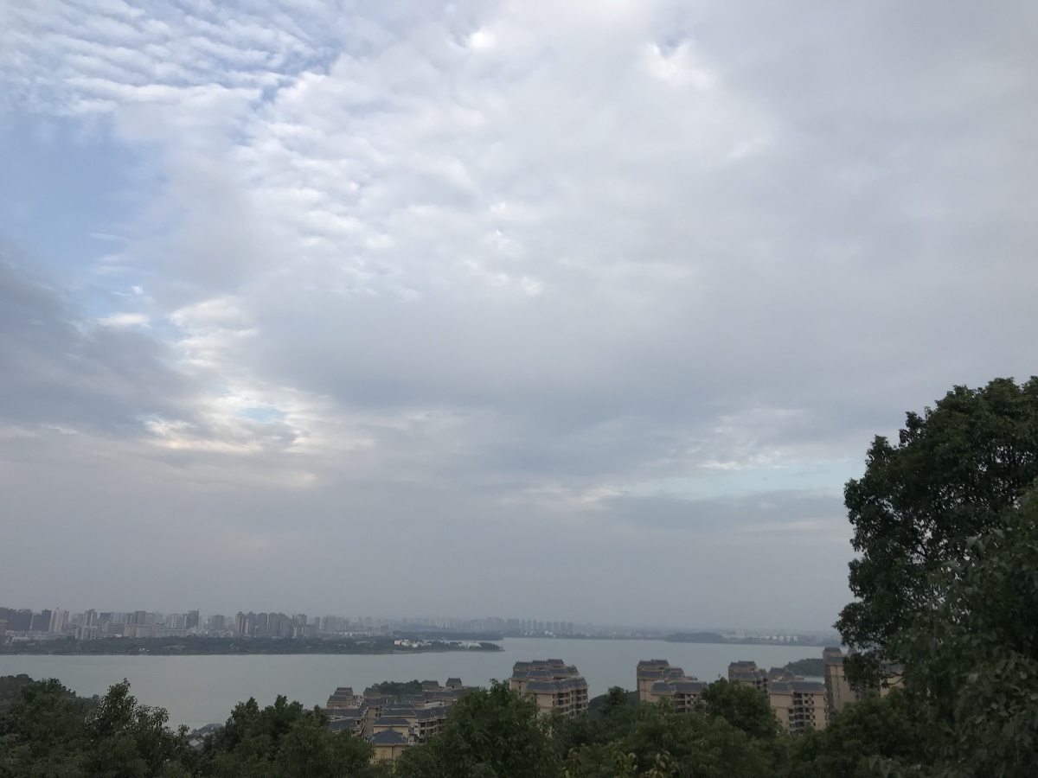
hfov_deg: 63.4
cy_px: 389
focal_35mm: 28
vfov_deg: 49.7
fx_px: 840
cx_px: 519
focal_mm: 3.99
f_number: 1.8
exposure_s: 1/879
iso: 20
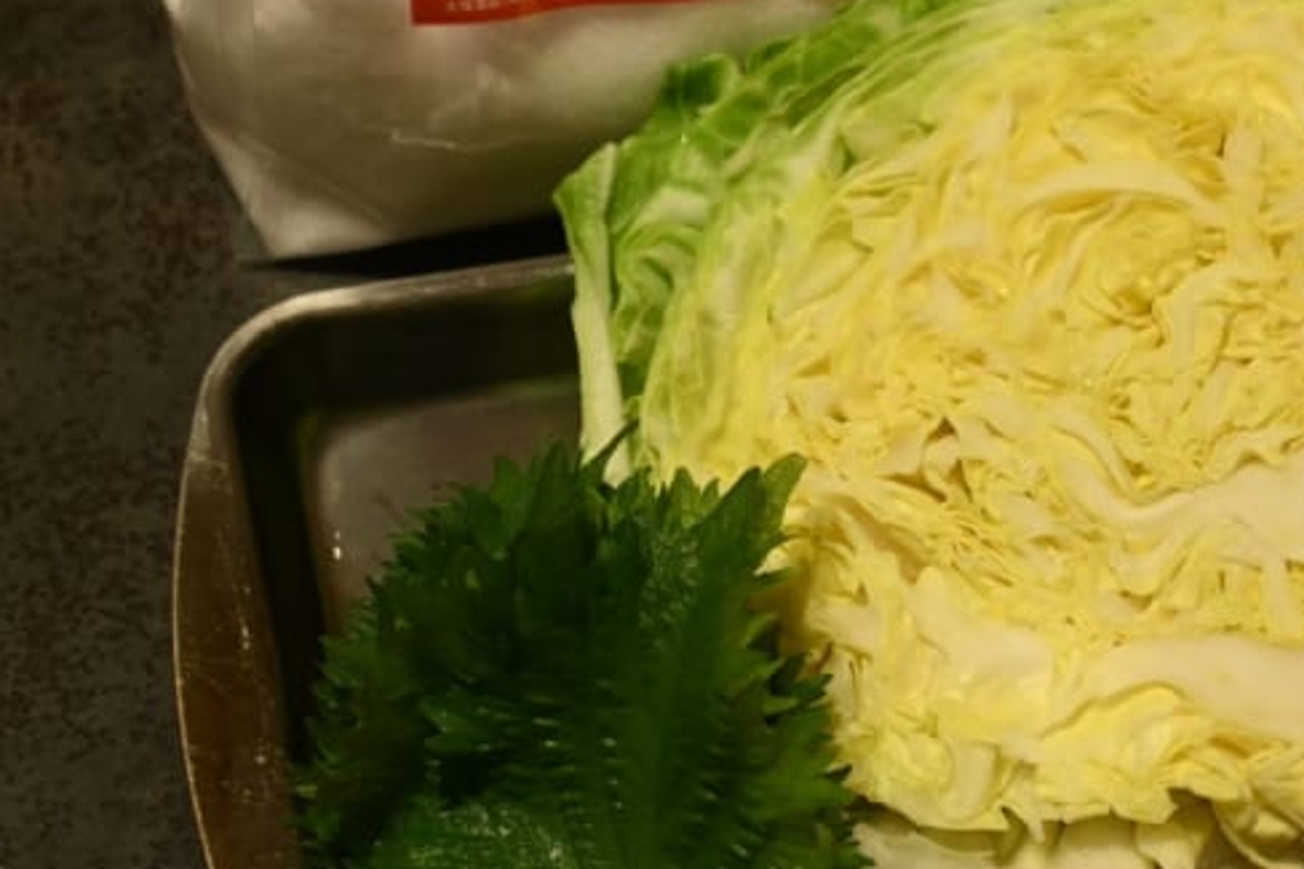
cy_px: 282
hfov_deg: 24.5
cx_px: 1055
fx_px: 2952
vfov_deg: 16.7
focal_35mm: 82
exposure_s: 1/40
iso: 360
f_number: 4.5
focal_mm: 26.5
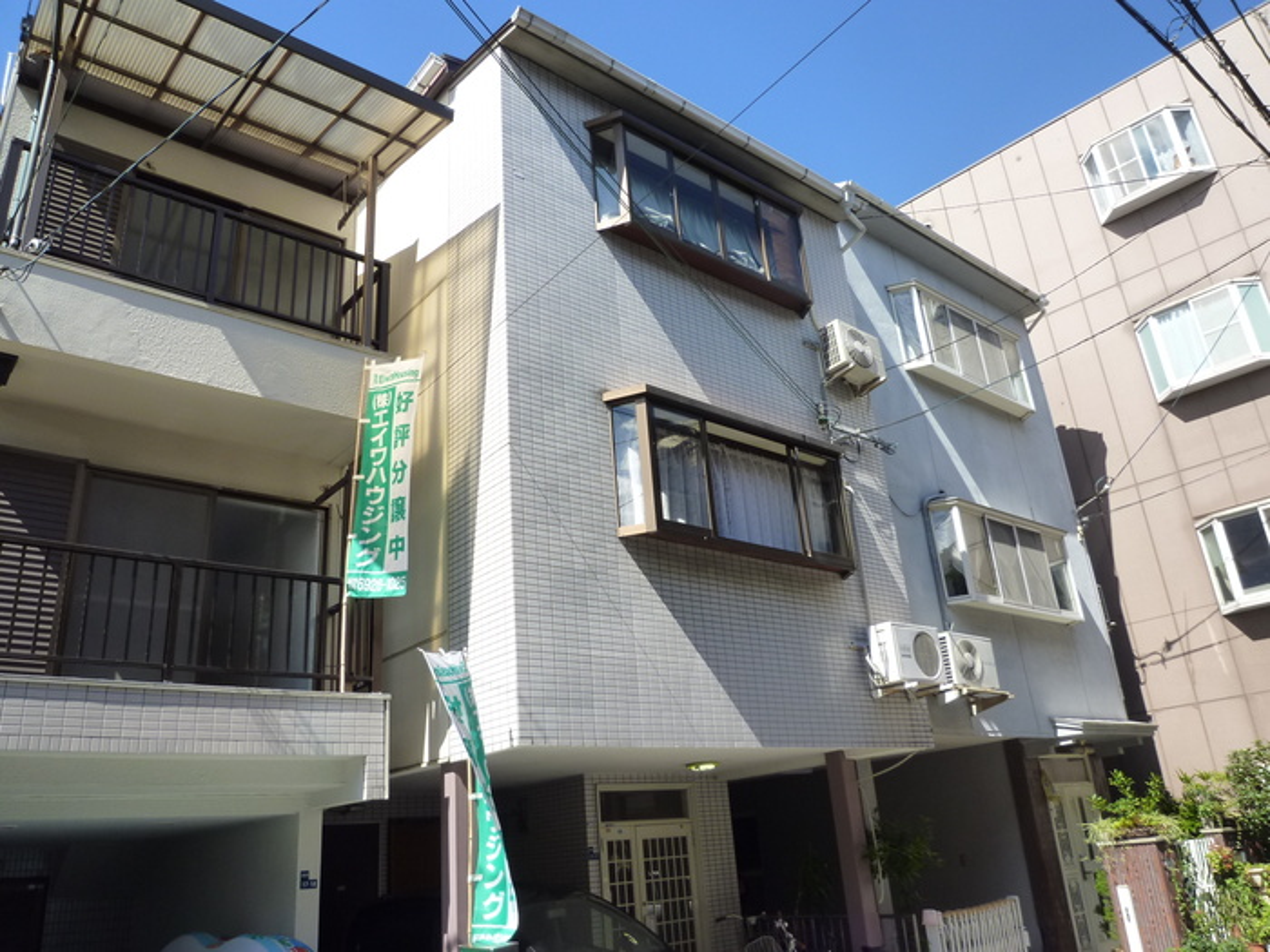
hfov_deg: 69.4
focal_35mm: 25
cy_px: 476
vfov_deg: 54.9
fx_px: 917
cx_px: 635
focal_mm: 4.5
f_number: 4
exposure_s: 1/320
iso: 125
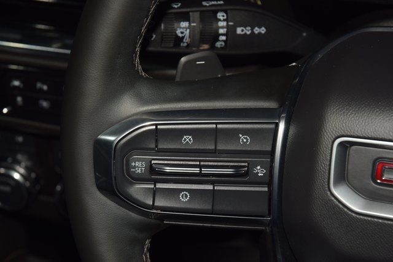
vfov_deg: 13.0
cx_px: 196
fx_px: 1146
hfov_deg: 19.5
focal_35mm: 105
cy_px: 131
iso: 100
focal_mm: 70
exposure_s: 1/125
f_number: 8
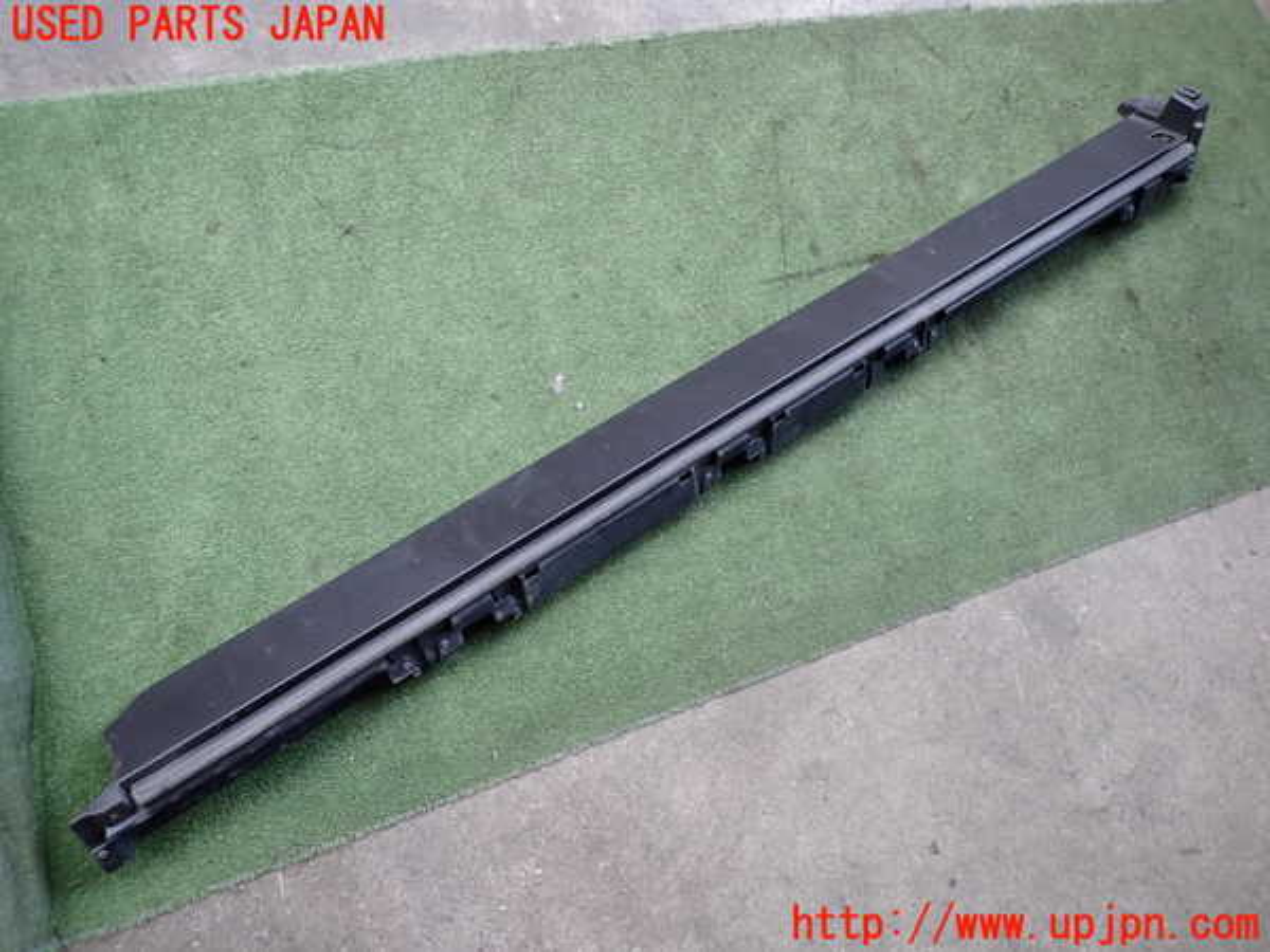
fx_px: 917
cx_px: 635
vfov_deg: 54.9
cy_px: 476
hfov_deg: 69.4
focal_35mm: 25
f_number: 2
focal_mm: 4.5
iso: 125
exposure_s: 1/125
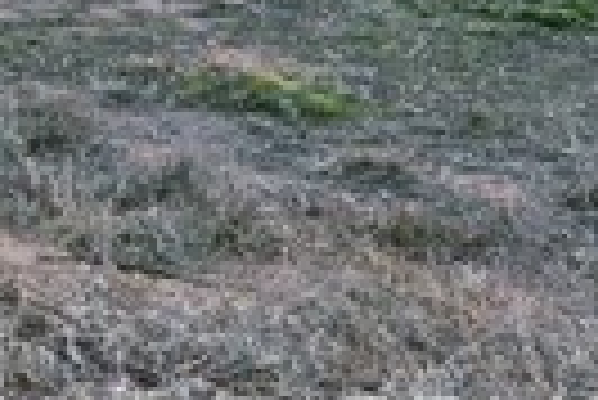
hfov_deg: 19.7
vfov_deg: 11.8
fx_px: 1680
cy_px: -461
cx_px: 36
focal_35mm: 101
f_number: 8
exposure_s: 1.3
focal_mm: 21
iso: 320
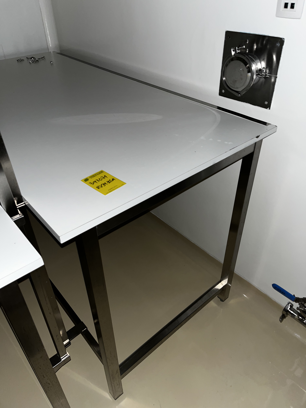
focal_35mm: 26
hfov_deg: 53.1
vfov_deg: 67.3
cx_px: 153
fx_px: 306
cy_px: 204
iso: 40
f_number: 1.6
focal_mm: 5.1
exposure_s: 1/4
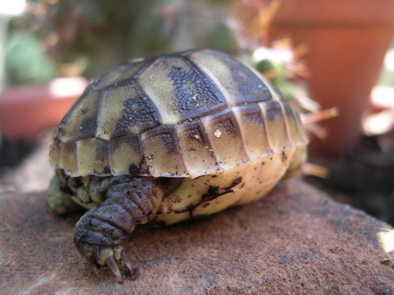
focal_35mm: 38
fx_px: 433
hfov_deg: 49.0
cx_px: 197
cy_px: 148
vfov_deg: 37.7
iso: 100
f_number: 2.8
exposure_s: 1/106
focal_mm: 5.8
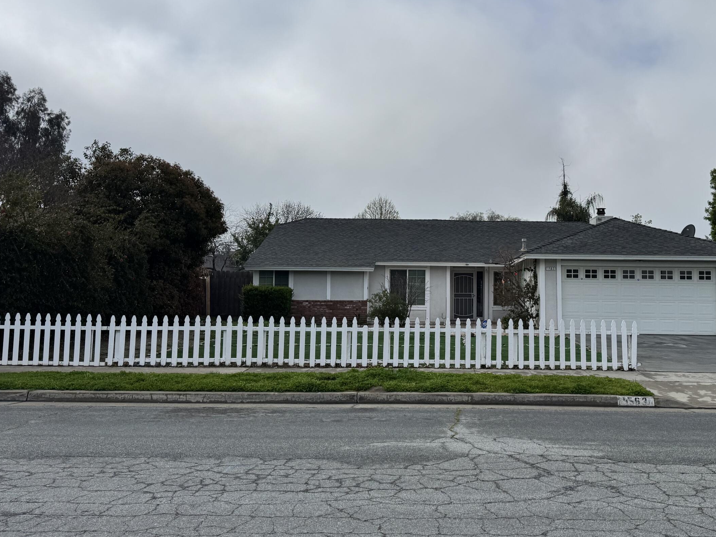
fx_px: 703
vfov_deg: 41.8
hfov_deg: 53.4
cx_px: 449
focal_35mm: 34
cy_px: 252
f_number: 1.78
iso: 80
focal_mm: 6.76
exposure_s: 1/10417
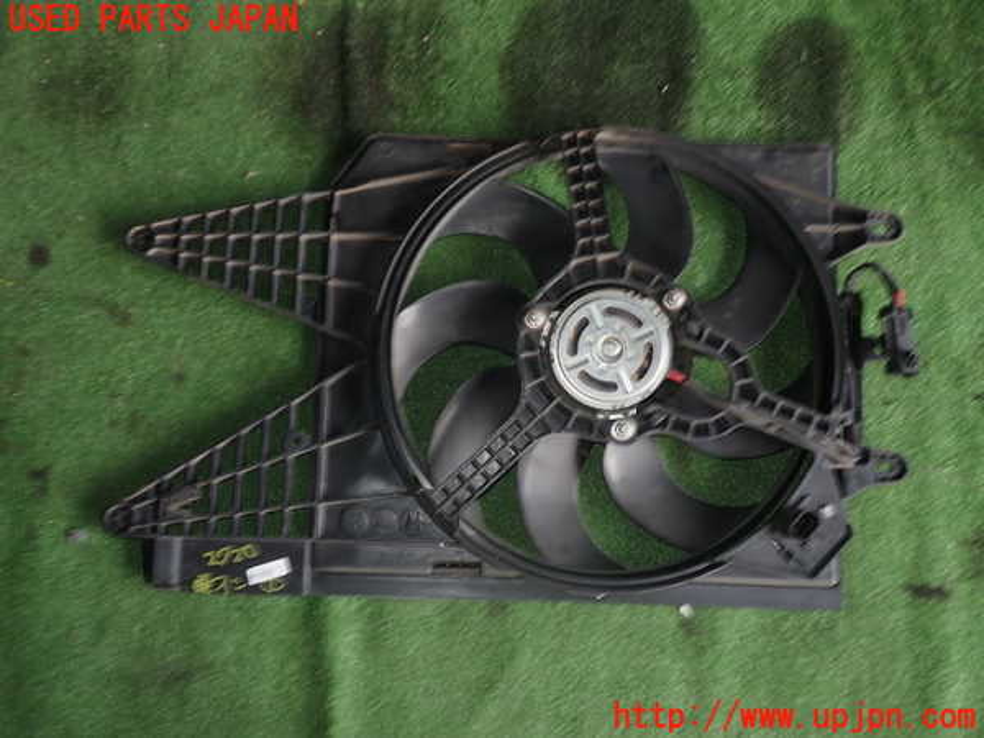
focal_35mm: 32
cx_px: 492
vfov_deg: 44.2
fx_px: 910
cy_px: 369
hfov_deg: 56.8
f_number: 7.1
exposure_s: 1/30
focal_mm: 5.79
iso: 125
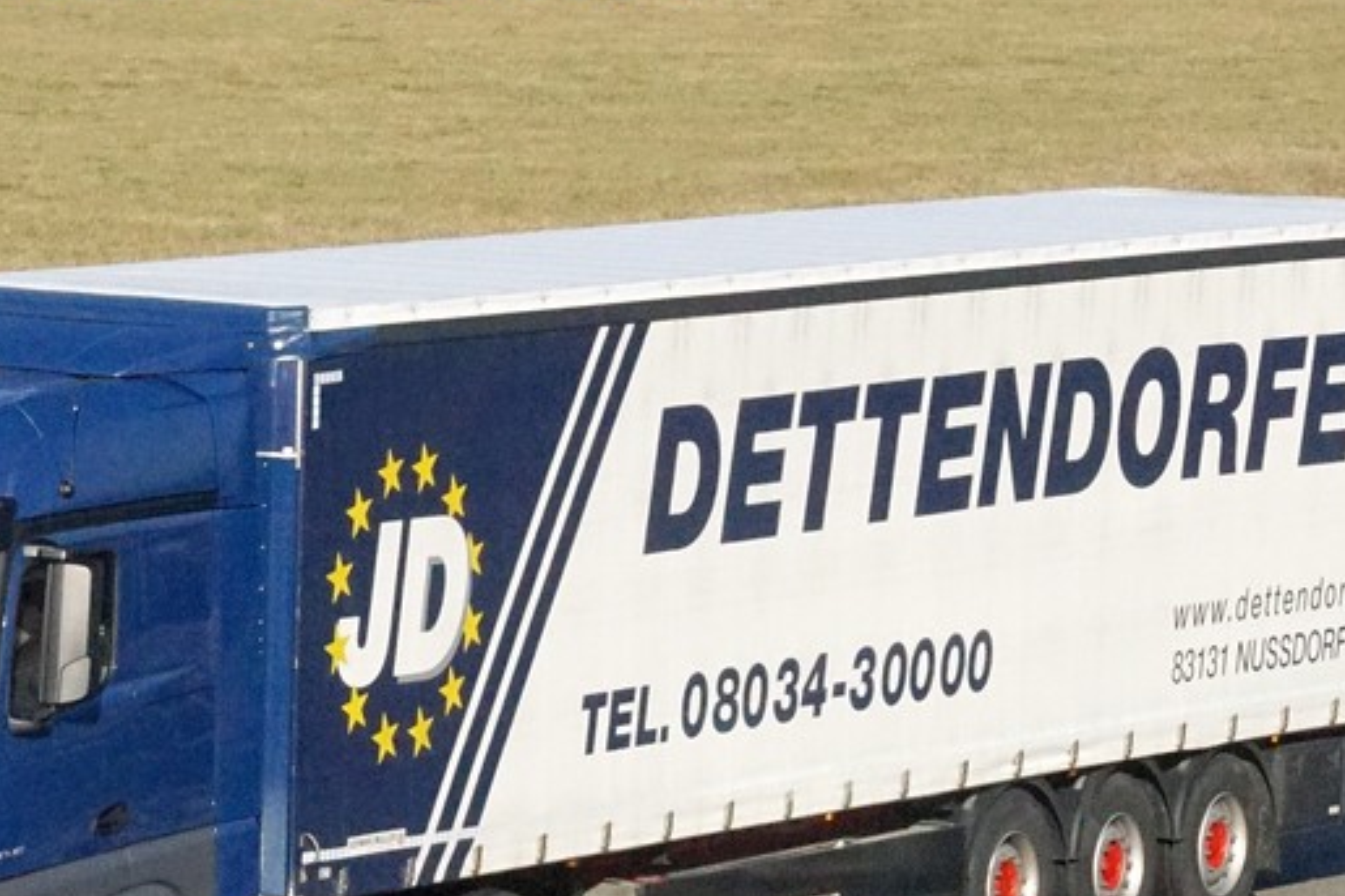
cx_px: 494
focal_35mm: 163
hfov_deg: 12.6
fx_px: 6088
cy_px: 539
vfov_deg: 8.4
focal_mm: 70
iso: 3200
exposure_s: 1/2000
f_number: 16
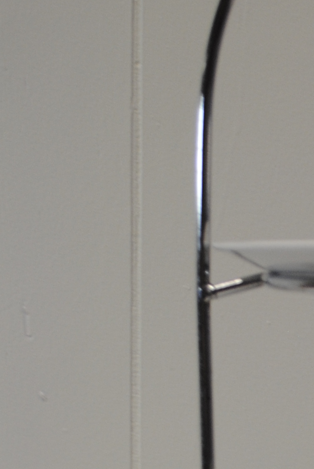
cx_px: 553
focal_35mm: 140
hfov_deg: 9.4
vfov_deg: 14.4
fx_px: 1827
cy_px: 456
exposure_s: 1/40
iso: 200
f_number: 4.2
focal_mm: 26
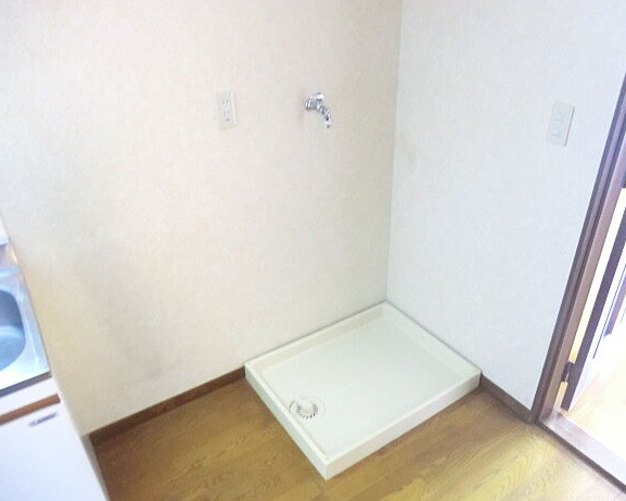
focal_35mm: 26
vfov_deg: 54.9
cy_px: 259
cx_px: 343
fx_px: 481
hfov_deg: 65.9
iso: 800
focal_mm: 4.3
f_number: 3.2
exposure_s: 1/10
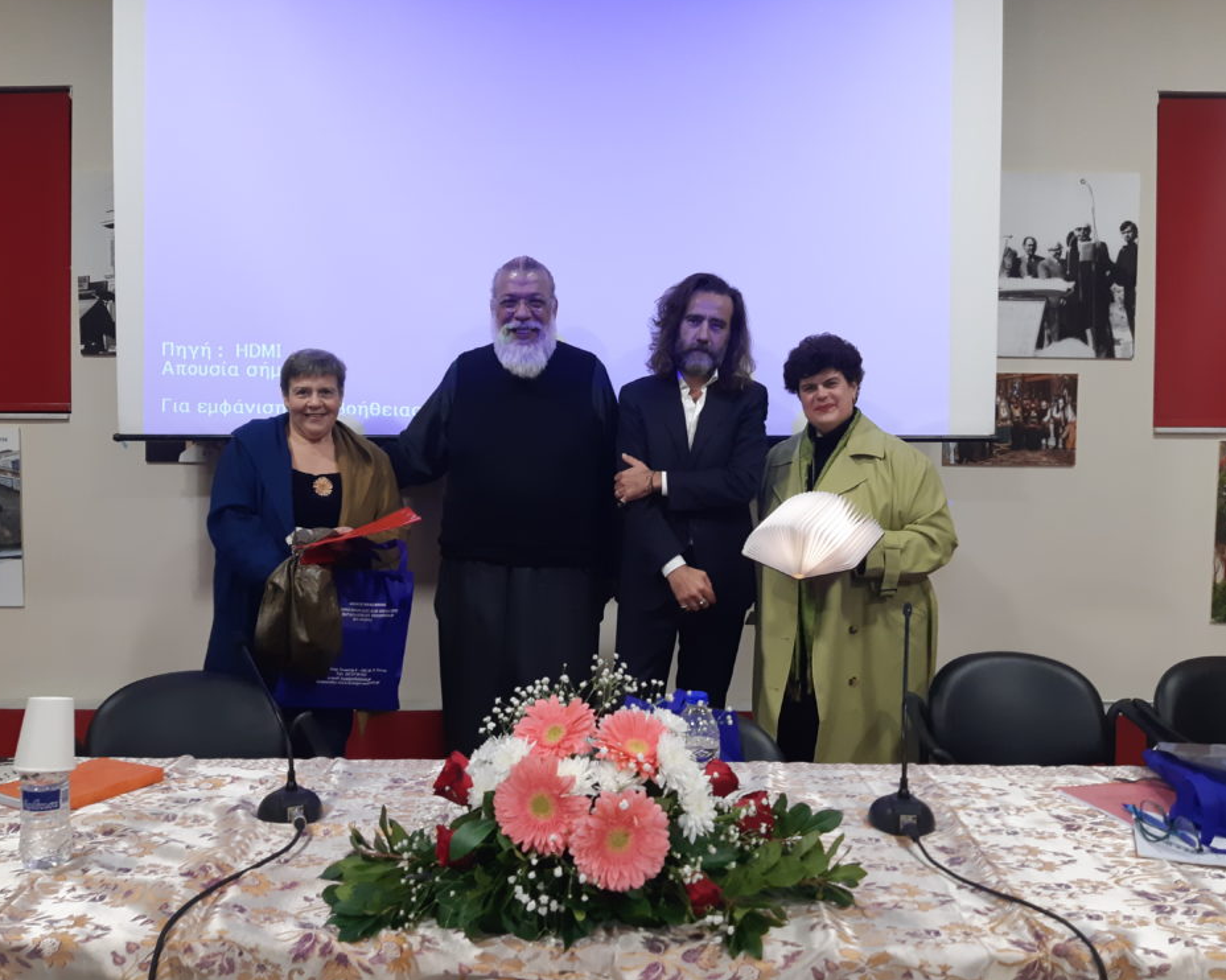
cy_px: 498
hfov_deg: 62.2
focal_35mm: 28
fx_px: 1016
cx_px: 601
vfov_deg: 51.5
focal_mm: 3.93
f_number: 1.7
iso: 125
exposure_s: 1/50
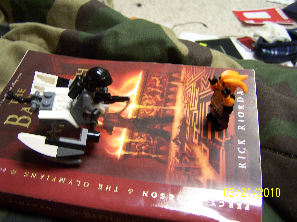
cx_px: 148
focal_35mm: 38
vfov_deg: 37.7
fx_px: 326
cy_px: 111
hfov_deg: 49.0
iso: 140
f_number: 2.8
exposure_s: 1/15
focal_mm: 6.3
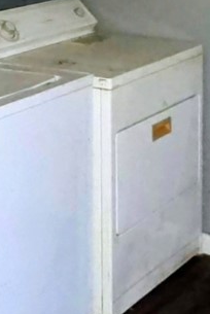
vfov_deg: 22.9
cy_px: -3
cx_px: 21
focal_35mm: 85
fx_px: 742
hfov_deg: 15.9
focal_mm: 2.2
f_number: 1.9
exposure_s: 1/30
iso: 200
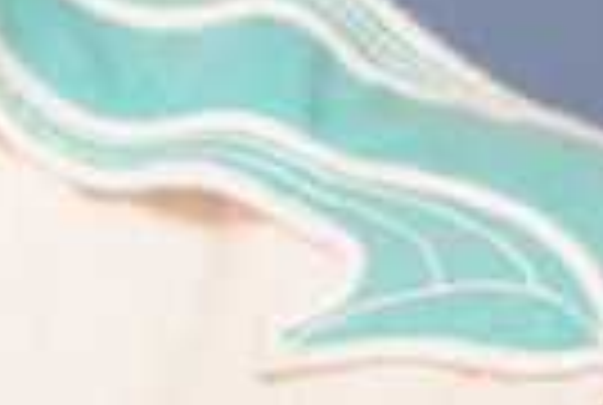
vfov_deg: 1.0
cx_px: -770
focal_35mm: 1447
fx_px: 24291
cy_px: -621
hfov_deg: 1.4
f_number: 2.8
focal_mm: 180
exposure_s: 1/125
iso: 400
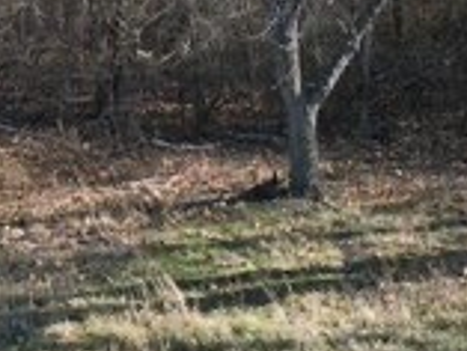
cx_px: 303
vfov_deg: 15.1
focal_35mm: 98
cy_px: 113
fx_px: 1323
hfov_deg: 20.0
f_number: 1.7
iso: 200
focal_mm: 6.72
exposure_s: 1/1000
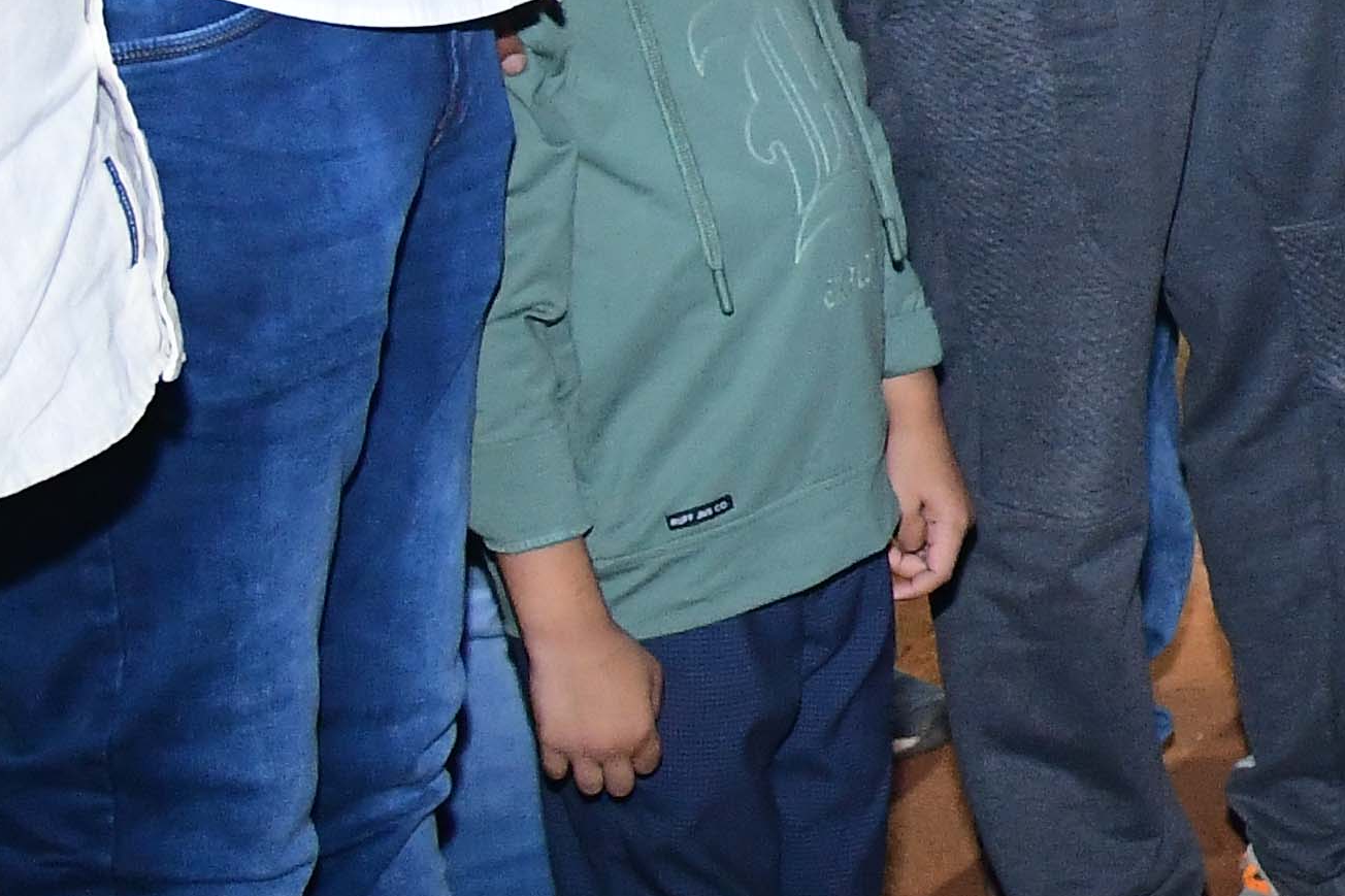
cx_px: 2568
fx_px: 5678
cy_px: -169
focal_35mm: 152
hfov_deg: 12.2
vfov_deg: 8.9
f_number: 4
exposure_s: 1/125
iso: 2000
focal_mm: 24
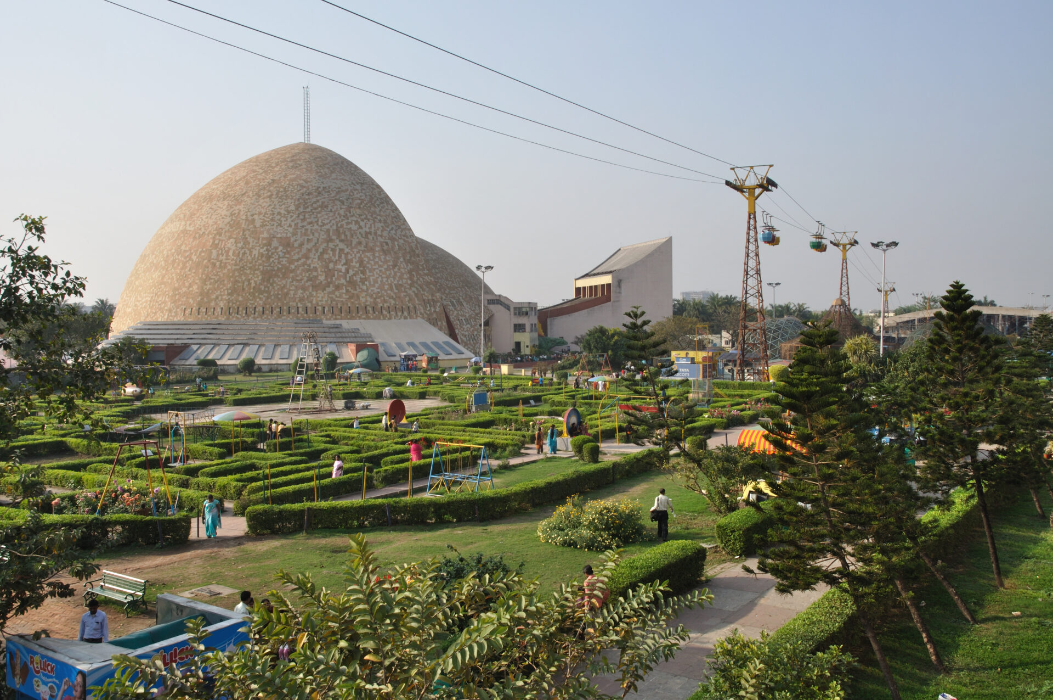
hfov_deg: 62.0
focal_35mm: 30
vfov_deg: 43.5
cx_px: 526
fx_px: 876
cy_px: 350
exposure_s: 1/125
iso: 200
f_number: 11
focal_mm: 20
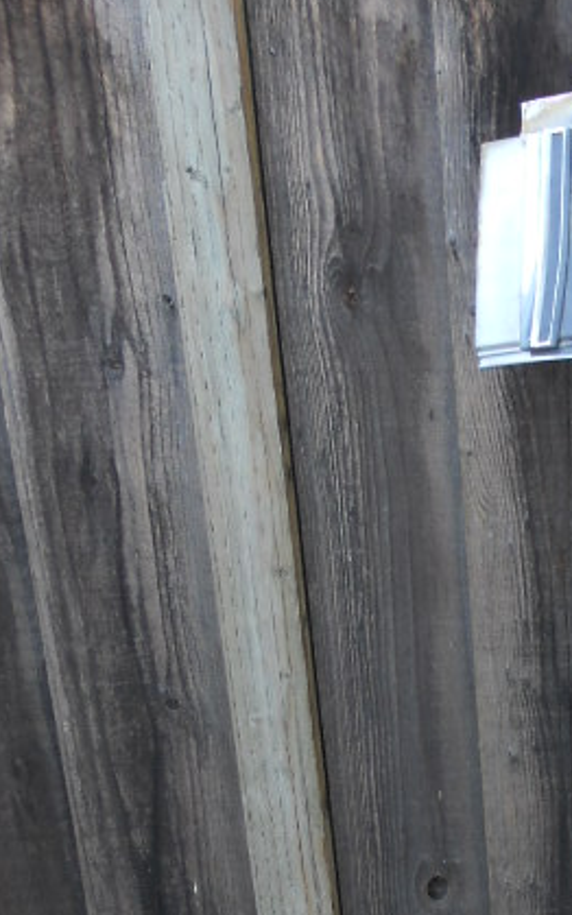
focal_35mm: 70
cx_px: 832
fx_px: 1745
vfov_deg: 28.4
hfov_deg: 17.0
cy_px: 791
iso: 80
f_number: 3.2
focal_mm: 4.9
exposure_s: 1/50
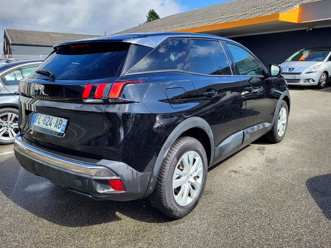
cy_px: 118
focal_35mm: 28
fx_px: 268
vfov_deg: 49.7
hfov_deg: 63.4
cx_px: 163
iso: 40
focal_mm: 5.4
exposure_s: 1/1148
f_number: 1.8
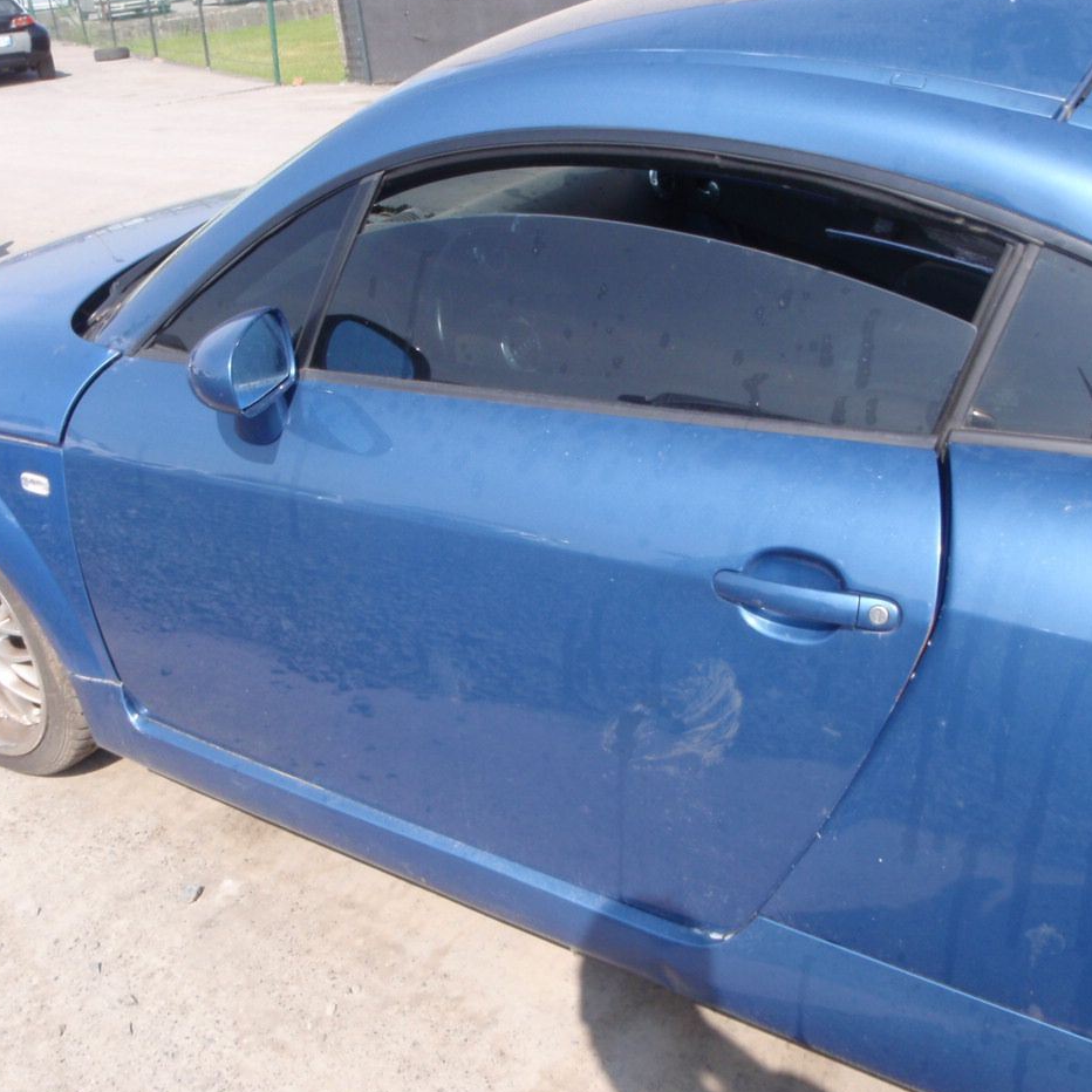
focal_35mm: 34
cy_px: 545
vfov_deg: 48.5
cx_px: 514
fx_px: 1213
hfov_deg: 48.4
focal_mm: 5
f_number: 5
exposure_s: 1/160
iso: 64
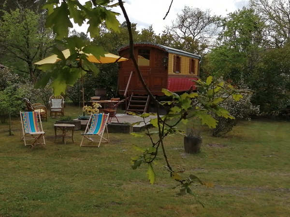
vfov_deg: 28.0
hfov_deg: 36.8
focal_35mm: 52
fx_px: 436
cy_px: 108
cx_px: 145
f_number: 1.8
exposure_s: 1/1138
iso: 50
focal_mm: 3.46
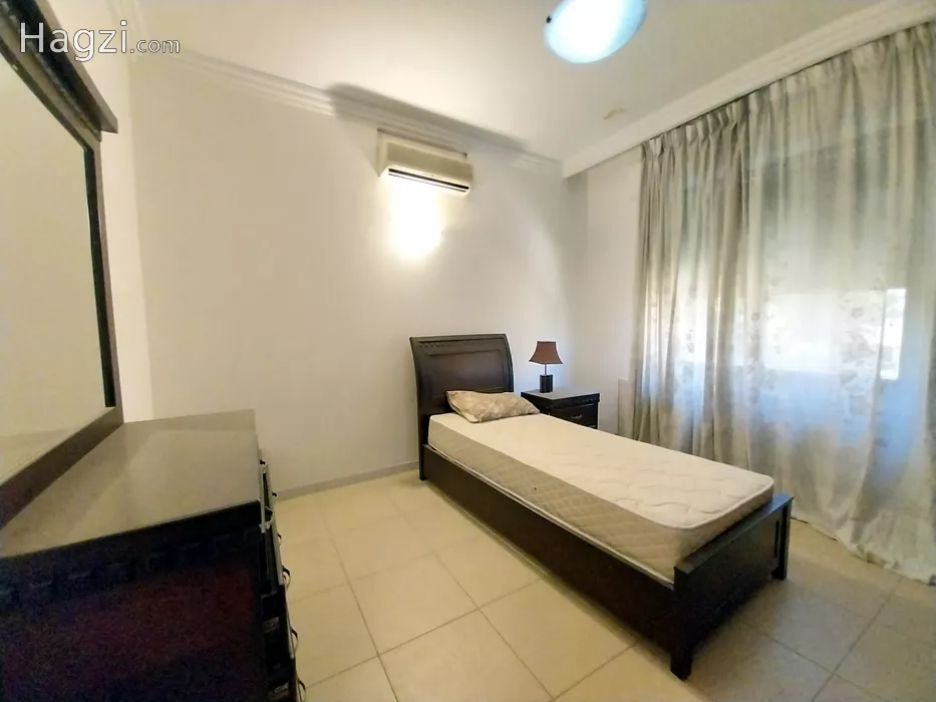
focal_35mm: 13
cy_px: 351
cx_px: 468
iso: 500
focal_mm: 1.3
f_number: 2.2
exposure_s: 1/14
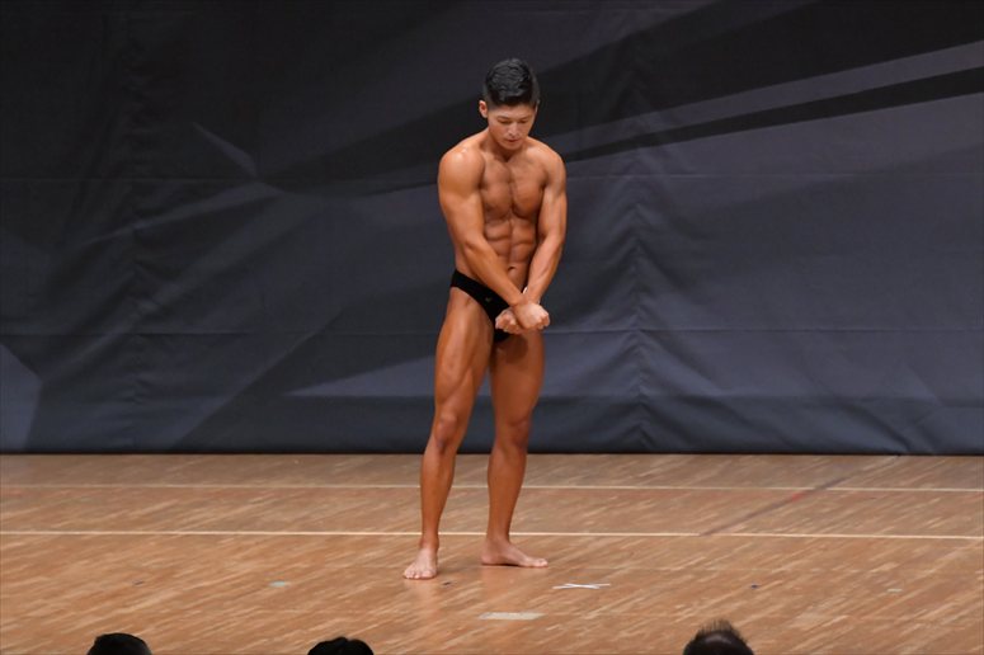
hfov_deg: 7.6
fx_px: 7376
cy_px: 328
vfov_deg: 5.1
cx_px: 492
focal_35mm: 270
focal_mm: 180
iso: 6400
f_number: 5.6
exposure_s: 1/400
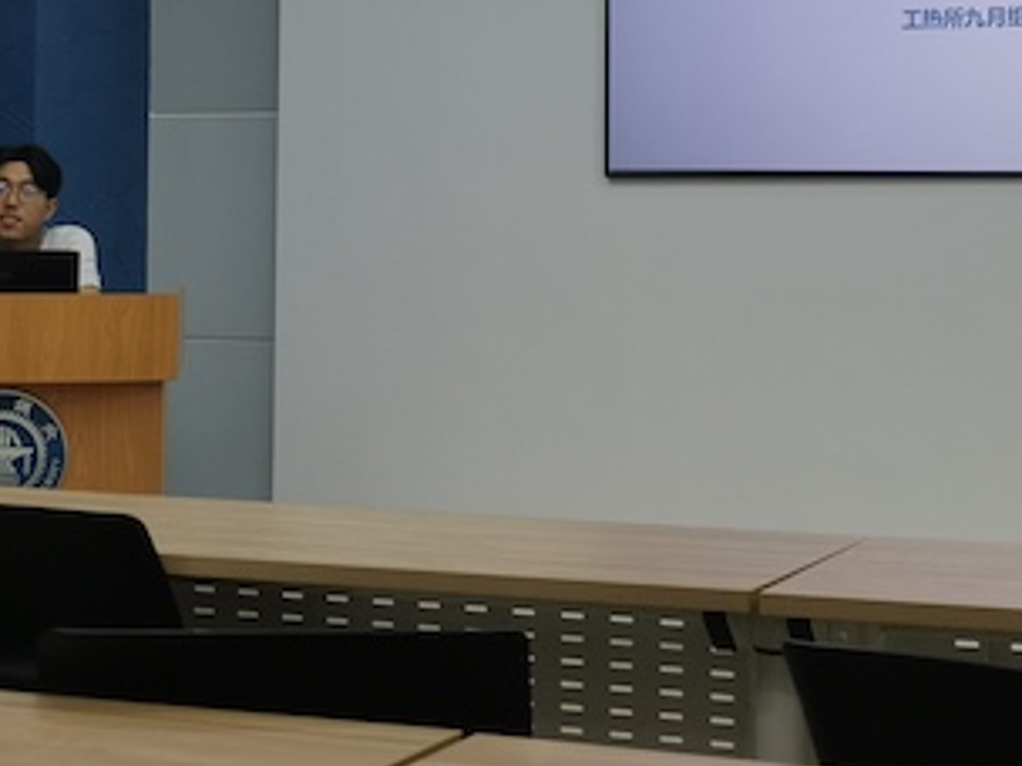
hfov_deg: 24.1
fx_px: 2391
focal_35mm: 81
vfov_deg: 18.0
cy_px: 141
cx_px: 595
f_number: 1.8
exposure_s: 1/100
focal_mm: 4.75
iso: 80
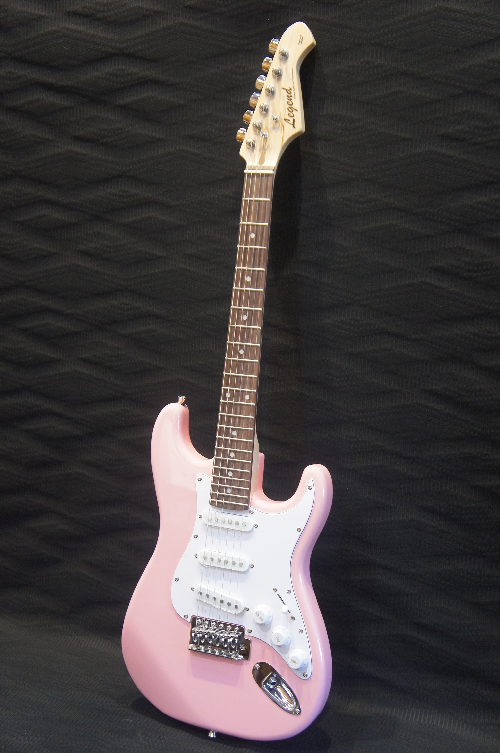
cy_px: 376
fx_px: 1002
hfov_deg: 28.0
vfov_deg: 41.2
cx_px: 250
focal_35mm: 48
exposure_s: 1/40
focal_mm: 32
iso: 1600
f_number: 4.5
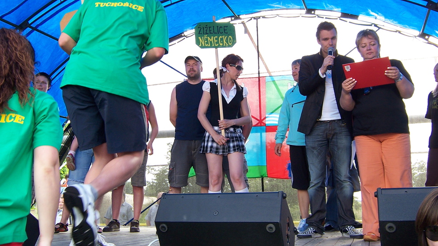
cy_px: 106
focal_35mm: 37
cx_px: 223
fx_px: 430
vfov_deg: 32.0
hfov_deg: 54.0
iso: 80
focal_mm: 5.5
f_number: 3.4
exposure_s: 1/90
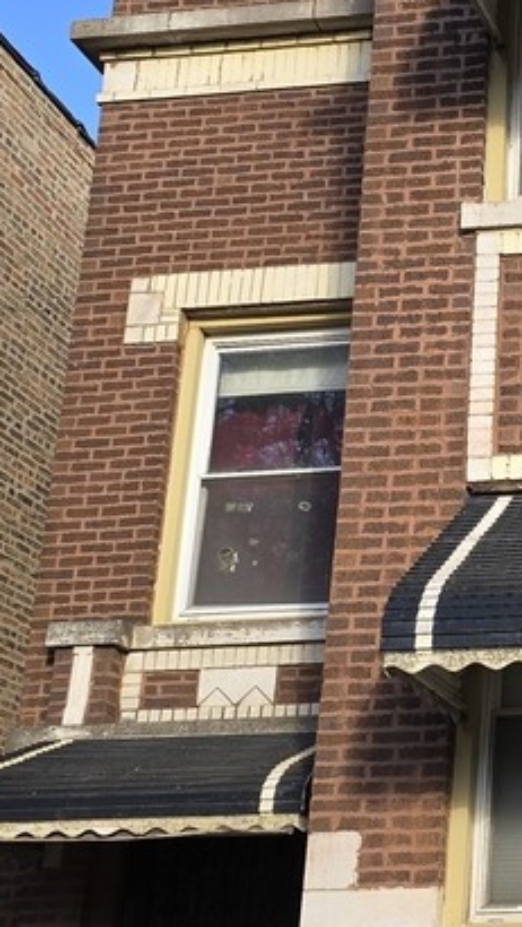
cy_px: 574
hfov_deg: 16.8
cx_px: 750
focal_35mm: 66
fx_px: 1622
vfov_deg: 31.7
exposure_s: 1/276
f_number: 1.7
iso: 12
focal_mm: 6.3
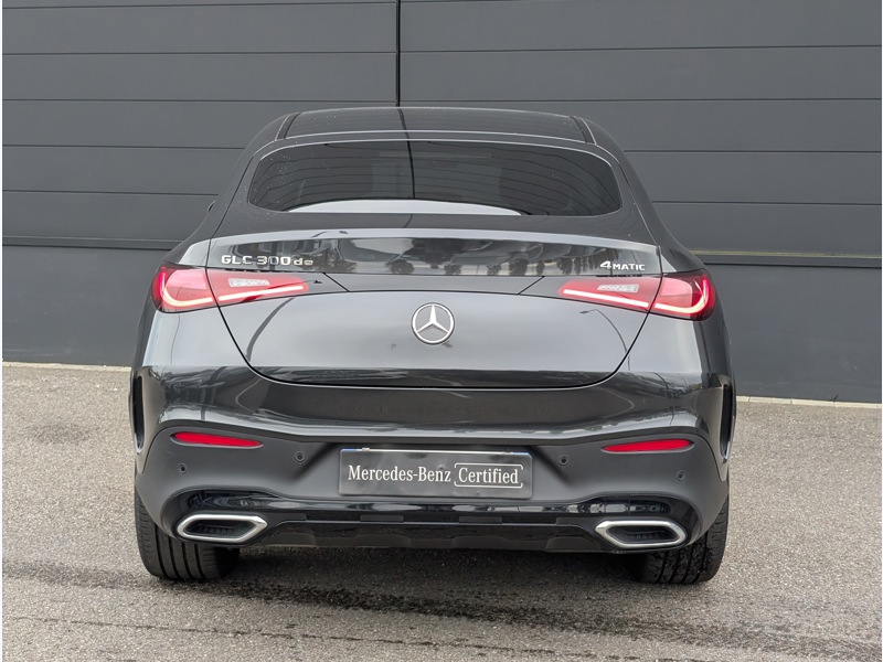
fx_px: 1250
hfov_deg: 38.9
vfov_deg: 29.7
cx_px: 442
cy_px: 331
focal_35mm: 49
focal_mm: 6.9
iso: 180
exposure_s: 1/372
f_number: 1.68
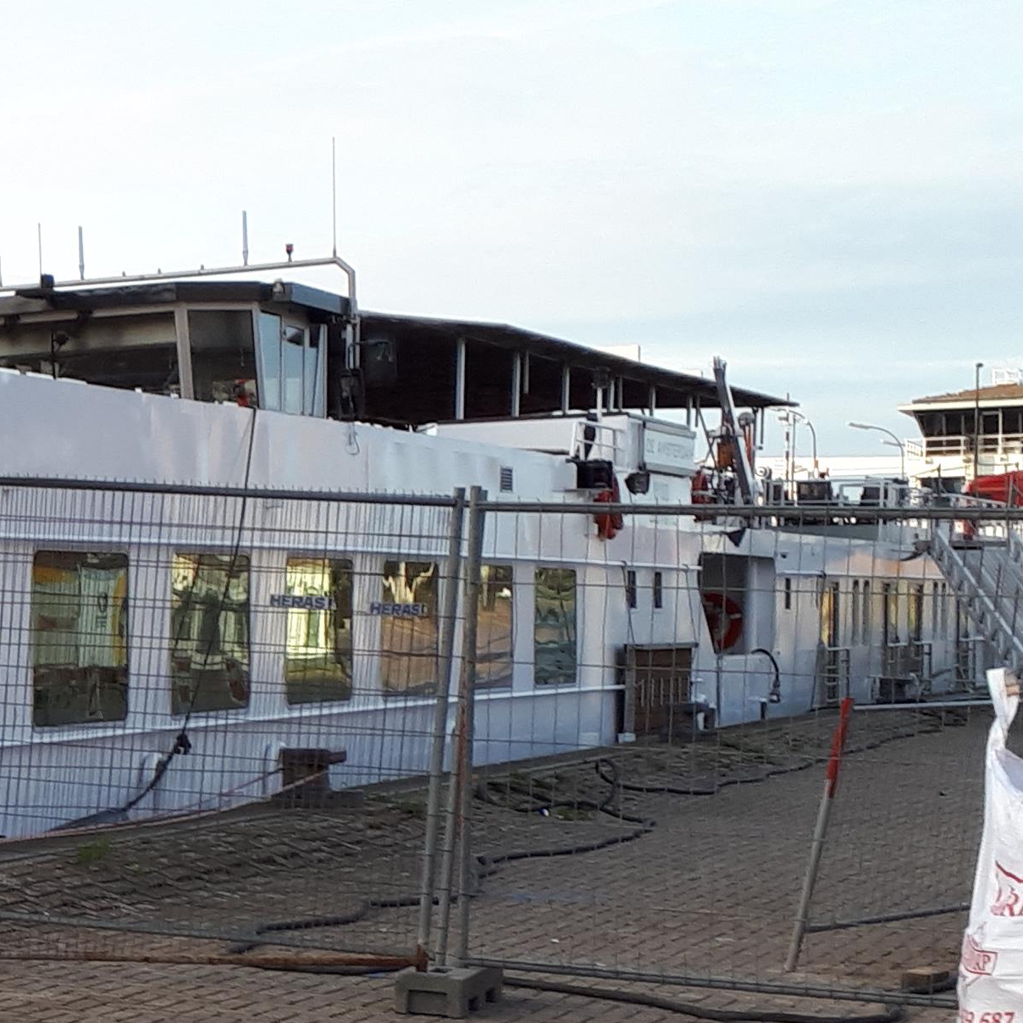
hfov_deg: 16.0
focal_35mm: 91
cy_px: 799
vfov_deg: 18.9
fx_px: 3043
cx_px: -864
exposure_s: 1/341
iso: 40
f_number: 1.9
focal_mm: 3.6
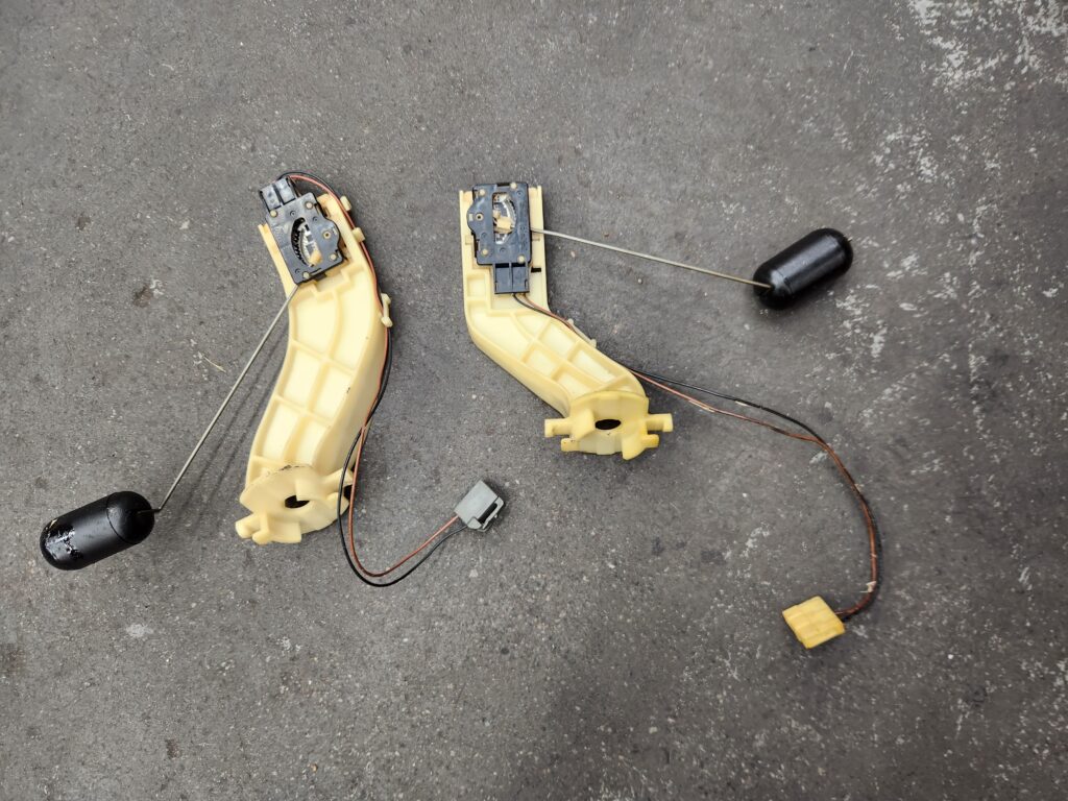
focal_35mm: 23
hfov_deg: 73.9
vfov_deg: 58.9
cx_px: 534
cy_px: 400
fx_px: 710
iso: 125
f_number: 1.8
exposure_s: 1/120
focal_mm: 5.4
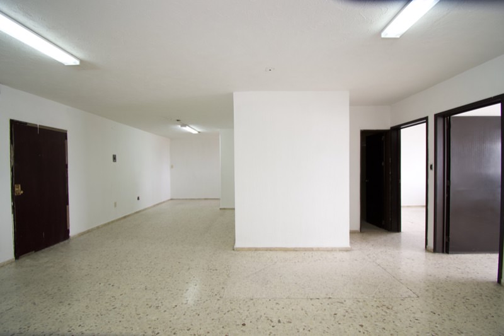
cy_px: 168
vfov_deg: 77.3
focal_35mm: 15
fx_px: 210
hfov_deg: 100.4
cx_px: 252
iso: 640
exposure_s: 1/60
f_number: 5
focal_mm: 10
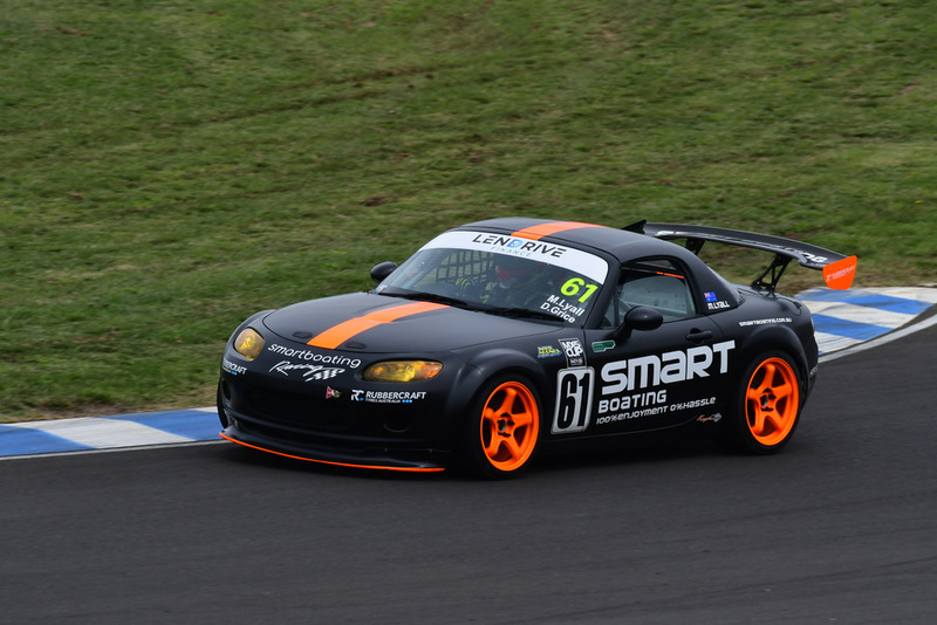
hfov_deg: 3.1
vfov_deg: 2.0
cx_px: 468
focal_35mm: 675
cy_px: 312
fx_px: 17574
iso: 400
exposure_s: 1/640
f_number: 11
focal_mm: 450
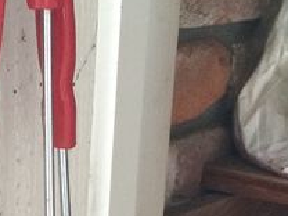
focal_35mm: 130
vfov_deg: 11.2
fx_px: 1082
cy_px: 271
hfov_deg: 14.6
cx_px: -73
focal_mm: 4.12
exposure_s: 1/30
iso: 64
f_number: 2.2
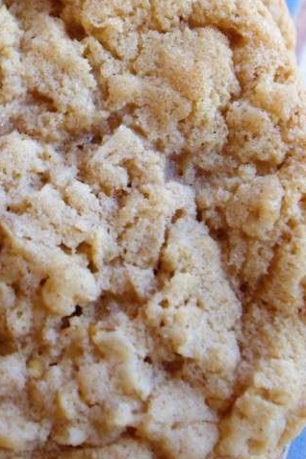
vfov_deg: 15.4
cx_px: 26
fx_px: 1685
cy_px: 57
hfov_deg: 10.3
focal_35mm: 132
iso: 400
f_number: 4.5
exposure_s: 1/60
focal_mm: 37.5
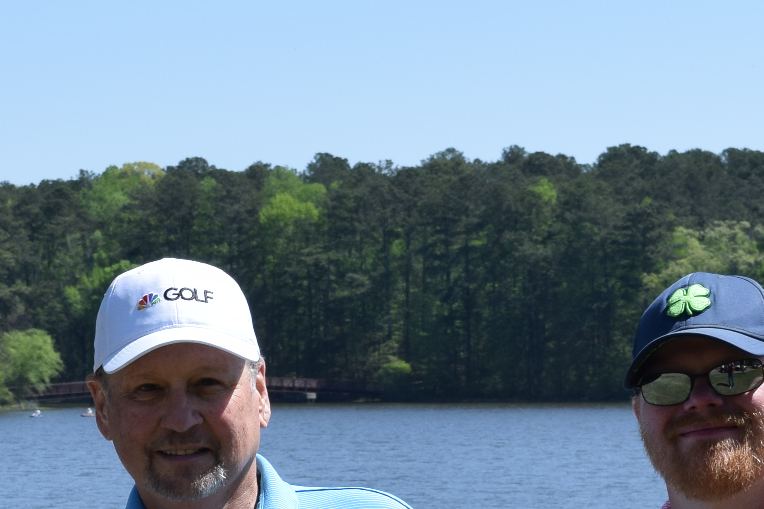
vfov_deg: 8.4
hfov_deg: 12.8
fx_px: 3390
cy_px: 747
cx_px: 251
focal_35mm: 160
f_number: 9
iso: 200
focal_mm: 31
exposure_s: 1/320
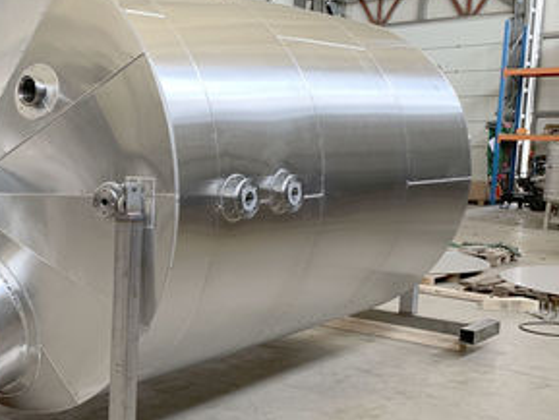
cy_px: 252
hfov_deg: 37.7
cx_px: 86
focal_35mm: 48
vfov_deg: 30.2
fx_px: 775
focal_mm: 4.25
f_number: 1.8
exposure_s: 1/60
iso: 100
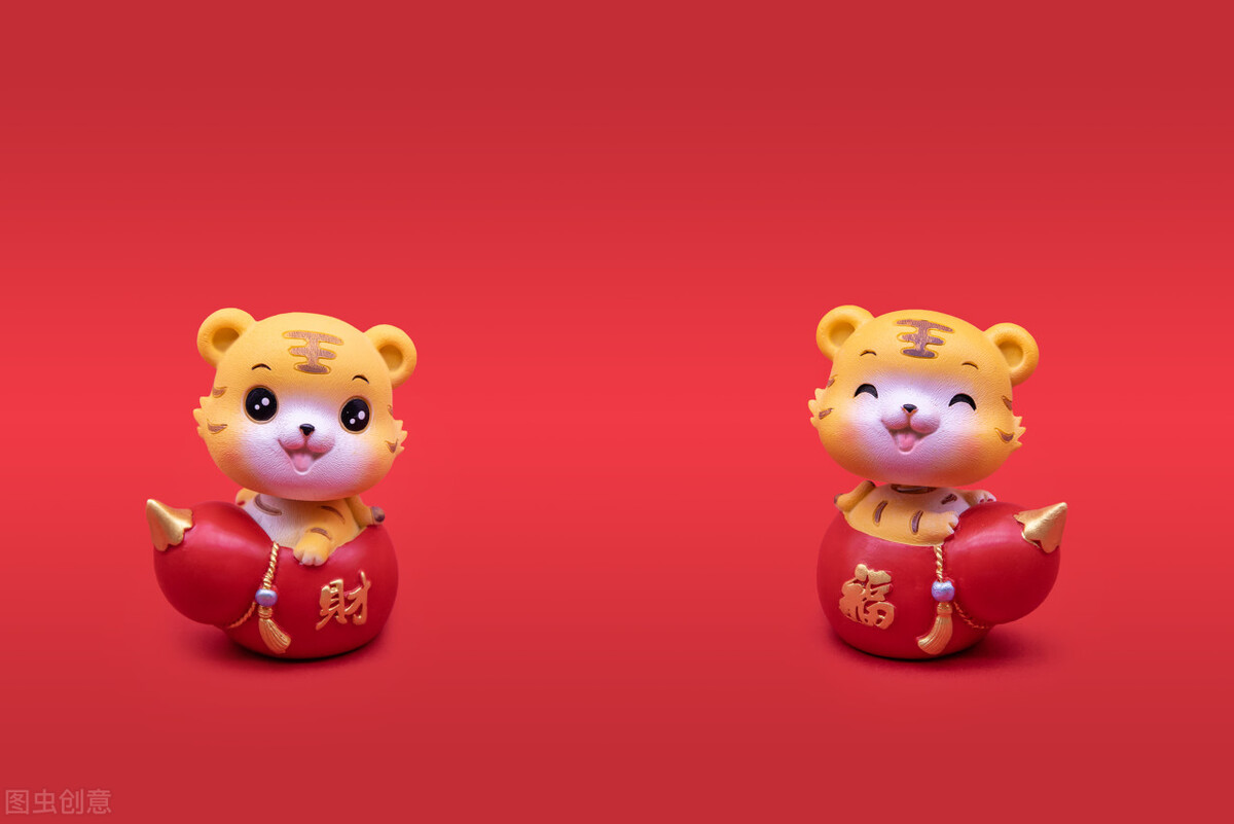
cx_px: 617
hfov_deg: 23.9
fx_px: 2915
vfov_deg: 16.1
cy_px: 412
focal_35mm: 85
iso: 250
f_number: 5.6
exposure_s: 1/125
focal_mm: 85
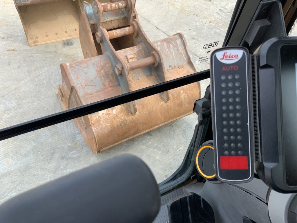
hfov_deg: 61.7
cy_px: 112
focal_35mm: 29
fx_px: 249
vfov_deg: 48.2
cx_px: 148
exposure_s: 1/220
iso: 16
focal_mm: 3
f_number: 1.8
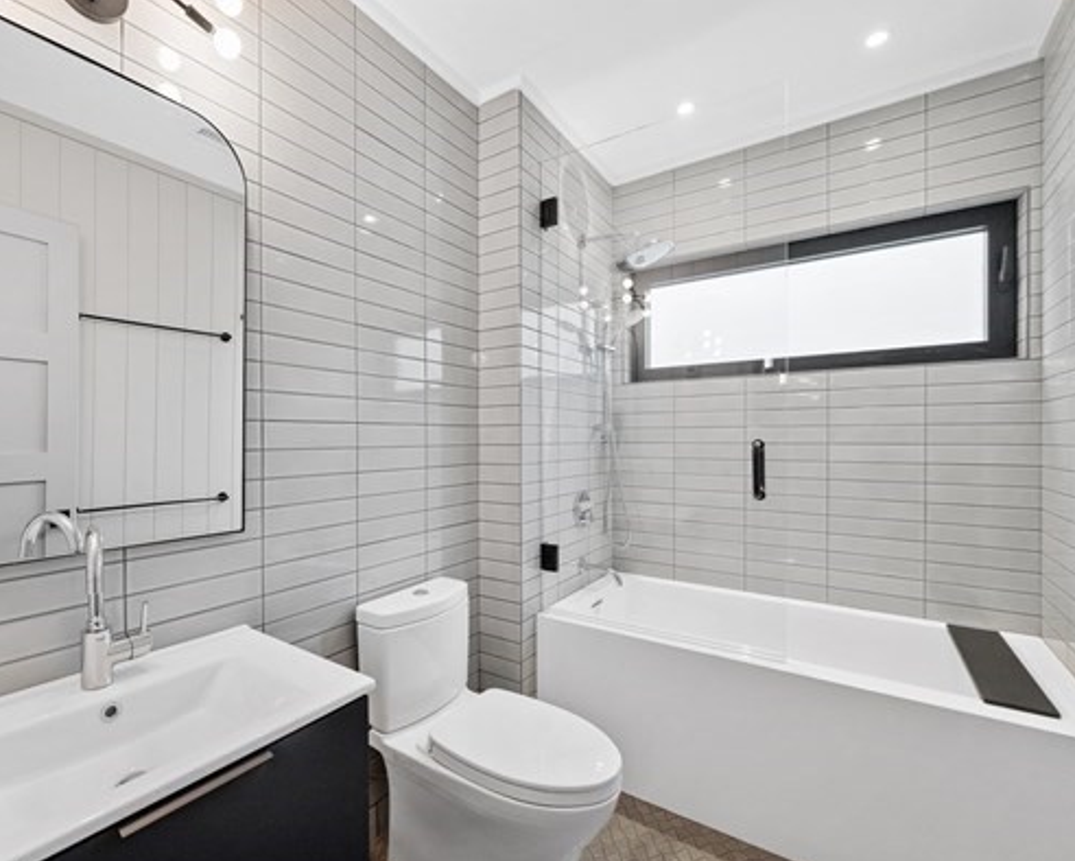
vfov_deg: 80.4
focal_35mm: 16
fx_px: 509
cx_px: 476
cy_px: 434
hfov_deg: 92.7
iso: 800
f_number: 5.6
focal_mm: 14
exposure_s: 1/160
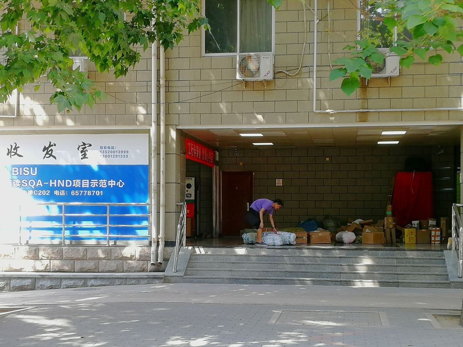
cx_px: 232
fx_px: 722
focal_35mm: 54
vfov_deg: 27.0
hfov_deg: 35.6
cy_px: 174
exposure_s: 1/120
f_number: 2.2
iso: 80
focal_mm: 3.95
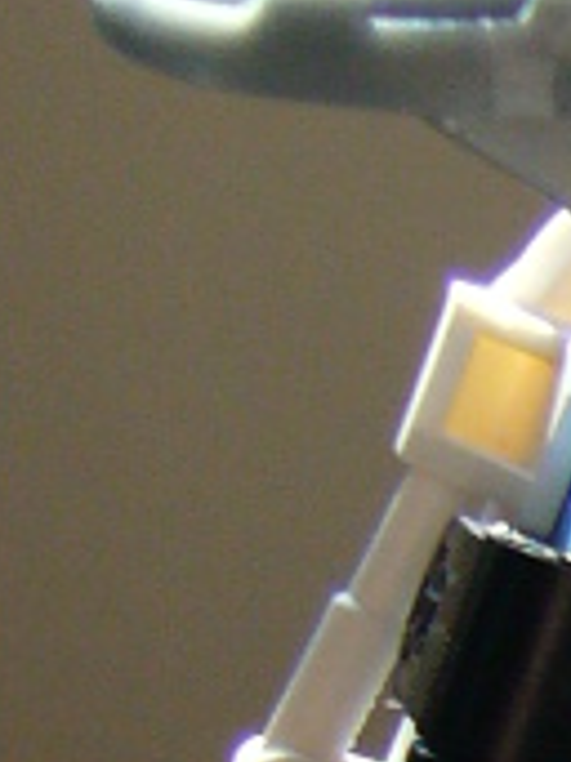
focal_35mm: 262
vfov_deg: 7.3
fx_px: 5770
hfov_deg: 5.4
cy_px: 1551
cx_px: 1579
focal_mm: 5.8
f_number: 2.8
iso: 100
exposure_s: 1/250
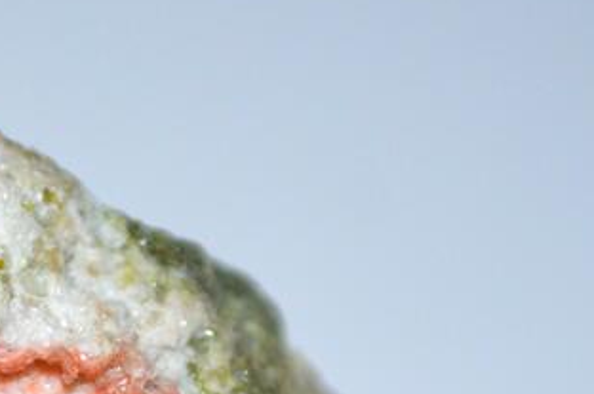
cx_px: 36
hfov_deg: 6.6
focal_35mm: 313
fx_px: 5156
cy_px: 703
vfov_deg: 4.3
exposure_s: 1/60
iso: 720
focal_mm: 52
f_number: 5.6
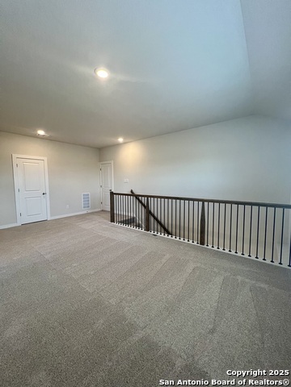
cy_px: 194
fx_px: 146
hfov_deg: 89.9
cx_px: 146
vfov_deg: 106.2
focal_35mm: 13
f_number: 1.8
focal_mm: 1.57
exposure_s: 1/120
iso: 200
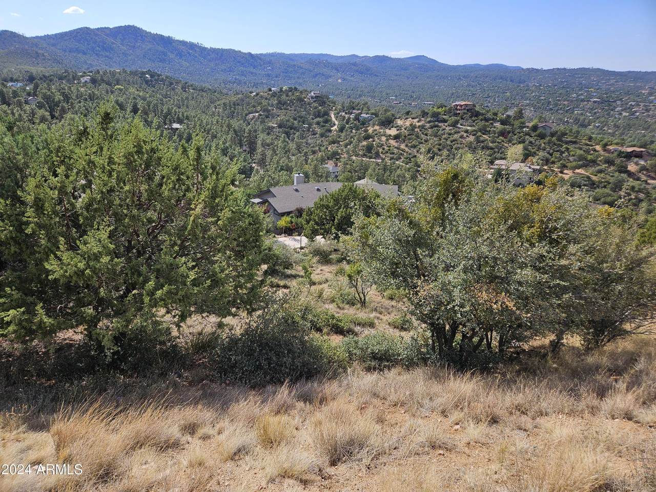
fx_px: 436
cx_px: 328
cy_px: 246
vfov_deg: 58.9
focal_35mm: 23
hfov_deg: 73.9
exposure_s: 1/1538
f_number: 1.8
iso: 25
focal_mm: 5.4
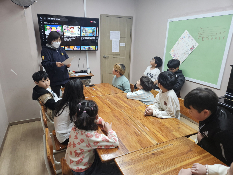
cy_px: 88
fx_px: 155
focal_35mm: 23
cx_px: 116
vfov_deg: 58.9
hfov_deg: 73.9
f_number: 1.8
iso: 200
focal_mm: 5.4
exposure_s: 1/120
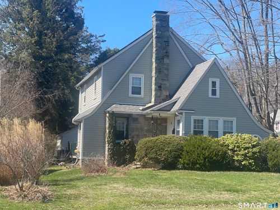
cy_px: 105
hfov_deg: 30.3
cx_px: 140
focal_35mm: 64
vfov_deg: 22.9
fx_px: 518
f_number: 2.2
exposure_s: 1/779
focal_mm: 7.5
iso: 32
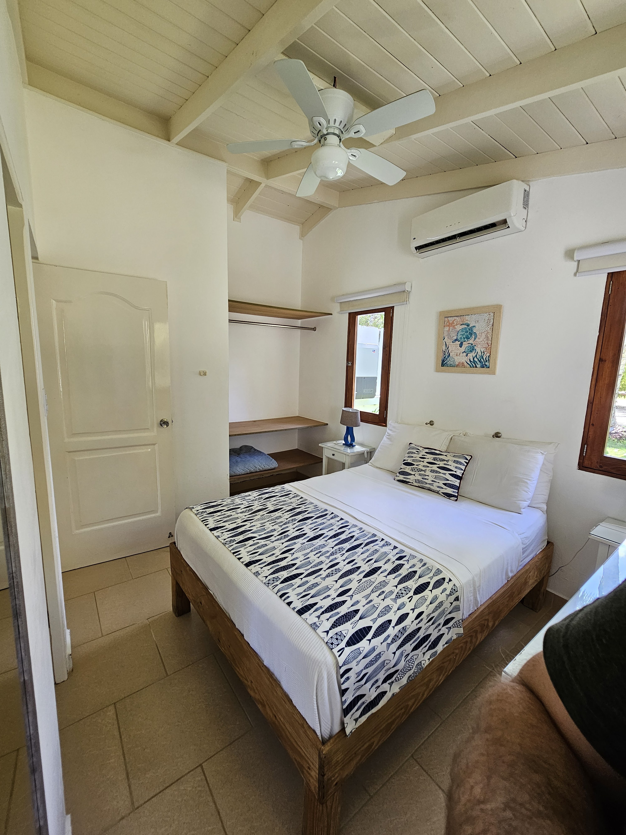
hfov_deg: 89.9
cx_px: 313
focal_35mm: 13
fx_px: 313
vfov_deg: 106.2
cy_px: 418
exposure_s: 1/60
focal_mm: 2.2
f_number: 2.2
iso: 80
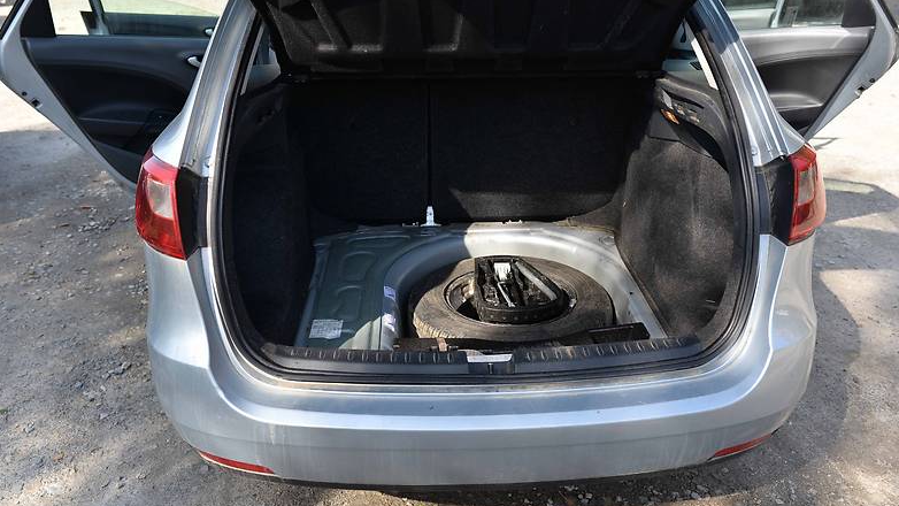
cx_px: 458
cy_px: 212
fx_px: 715
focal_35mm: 30
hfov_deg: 64.3
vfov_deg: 38.8
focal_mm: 28
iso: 125
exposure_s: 1/320
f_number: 5
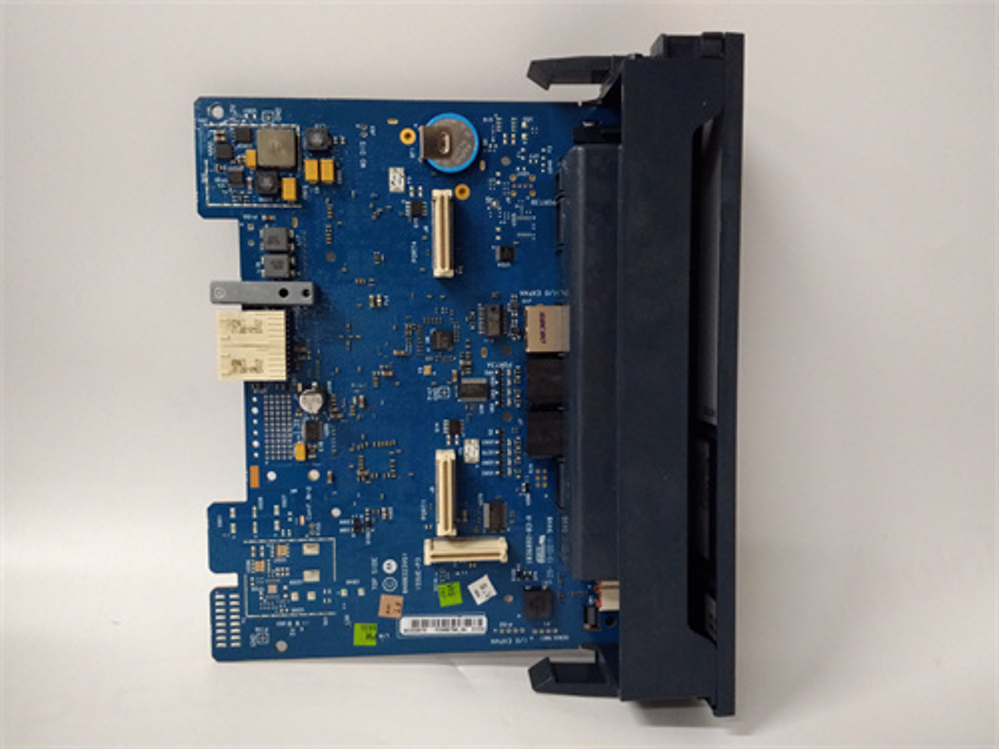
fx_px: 779
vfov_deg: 51.4
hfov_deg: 65.3
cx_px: 500
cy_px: 374
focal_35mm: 27
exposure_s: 1/33
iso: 674
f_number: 2
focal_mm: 3.79
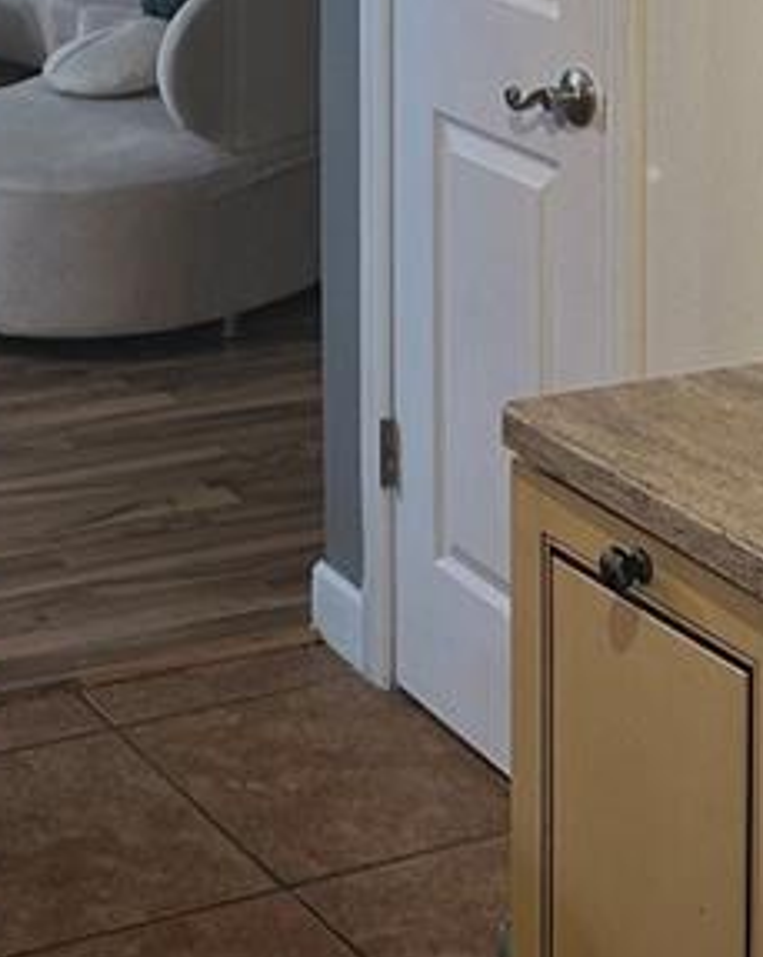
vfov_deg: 18.4
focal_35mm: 98
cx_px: 67
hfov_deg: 15.5
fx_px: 2771
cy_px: -243
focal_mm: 6.86
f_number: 1.78
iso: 125
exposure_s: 1/60
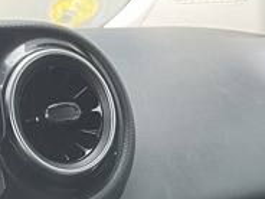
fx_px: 865
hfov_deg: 17.2
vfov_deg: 12.0
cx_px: 35
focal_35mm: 113
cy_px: 368
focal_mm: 5.1
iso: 320
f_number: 1.6
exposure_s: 1/53
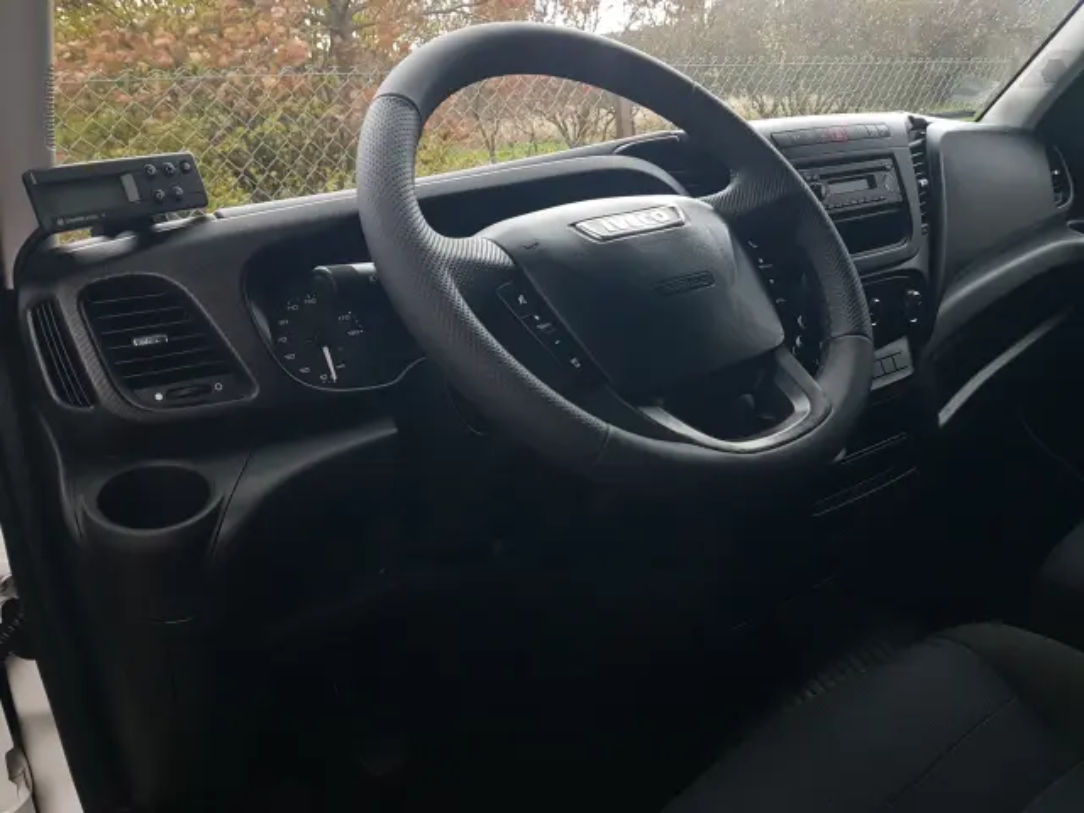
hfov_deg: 67.3
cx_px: 542
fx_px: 814
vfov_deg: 53.1
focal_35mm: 26
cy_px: 406
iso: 250
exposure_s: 1/25
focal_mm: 4.2
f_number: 1.7
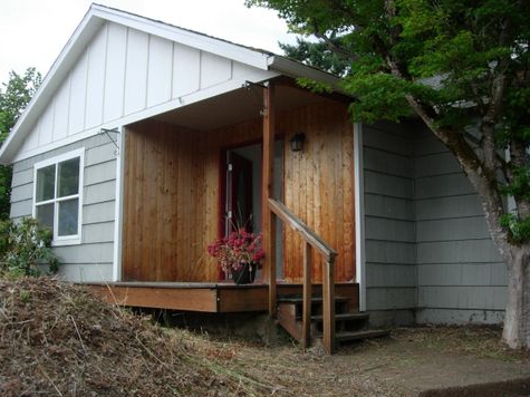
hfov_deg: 46.8
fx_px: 612
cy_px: 208
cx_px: 273
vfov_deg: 35.9
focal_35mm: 40
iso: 64
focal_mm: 7.8
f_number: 2.8
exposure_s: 1/456
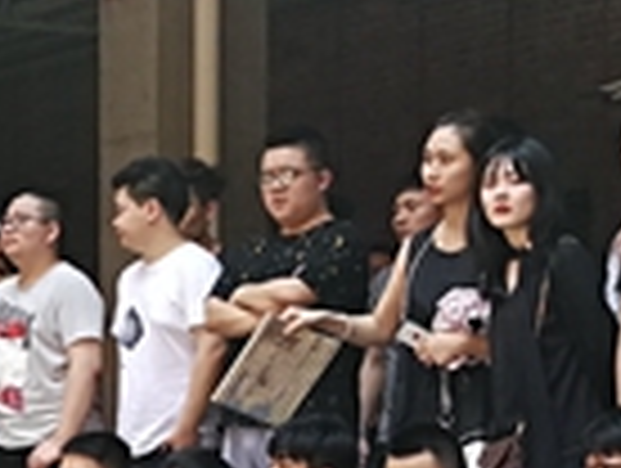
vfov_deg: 9.5
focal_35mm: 156
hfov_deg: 12.2
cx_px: -234
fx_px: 2803
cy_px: 364
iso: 64
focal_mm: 3.84
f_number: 2.2
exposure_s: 1/100
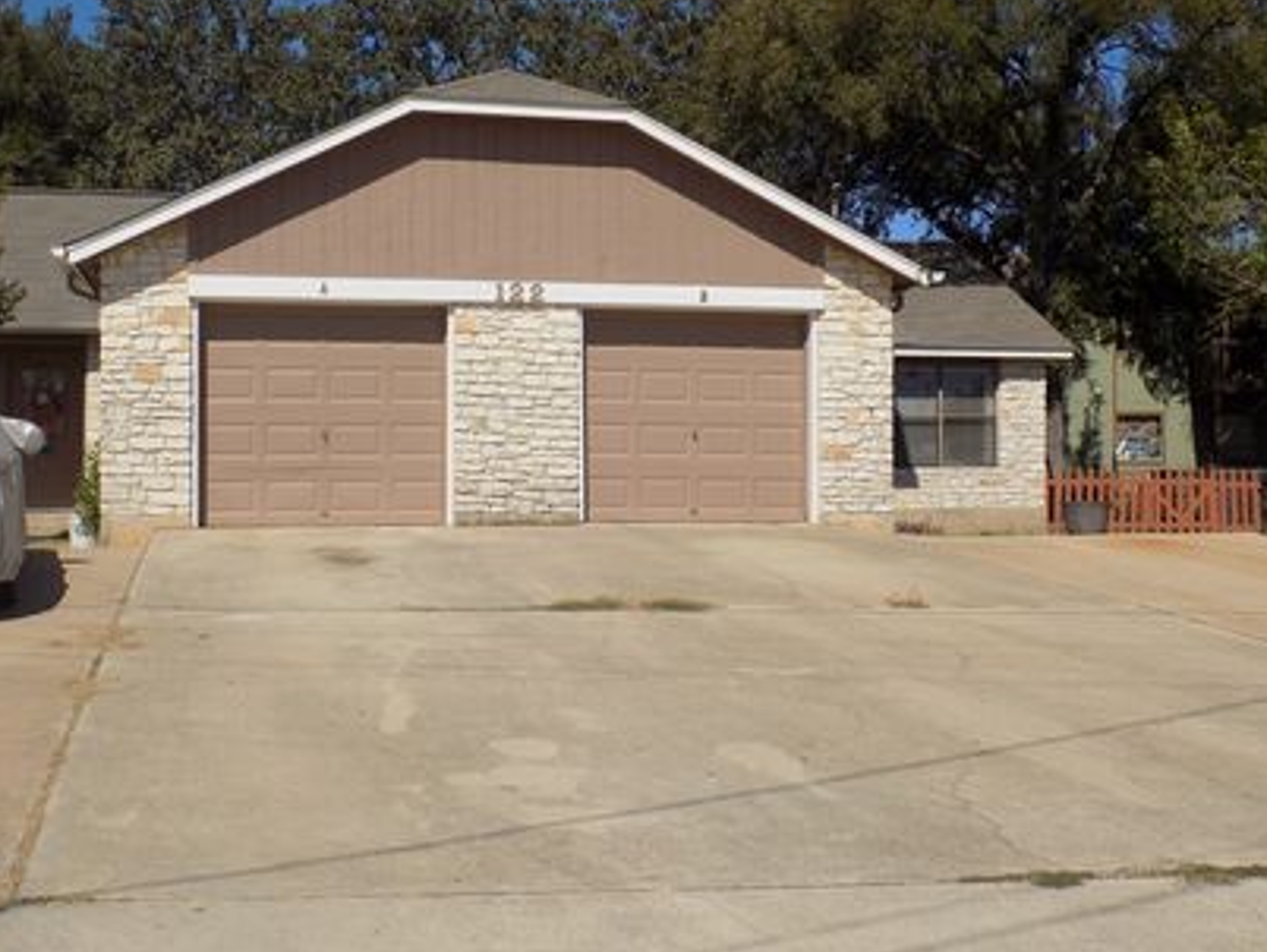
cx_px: 608
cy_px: 440
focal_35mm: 46
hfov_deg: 41.2
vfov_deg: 31.5
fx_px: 1685
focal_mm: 6.6
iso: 80
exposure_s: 1/160
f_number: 11.2
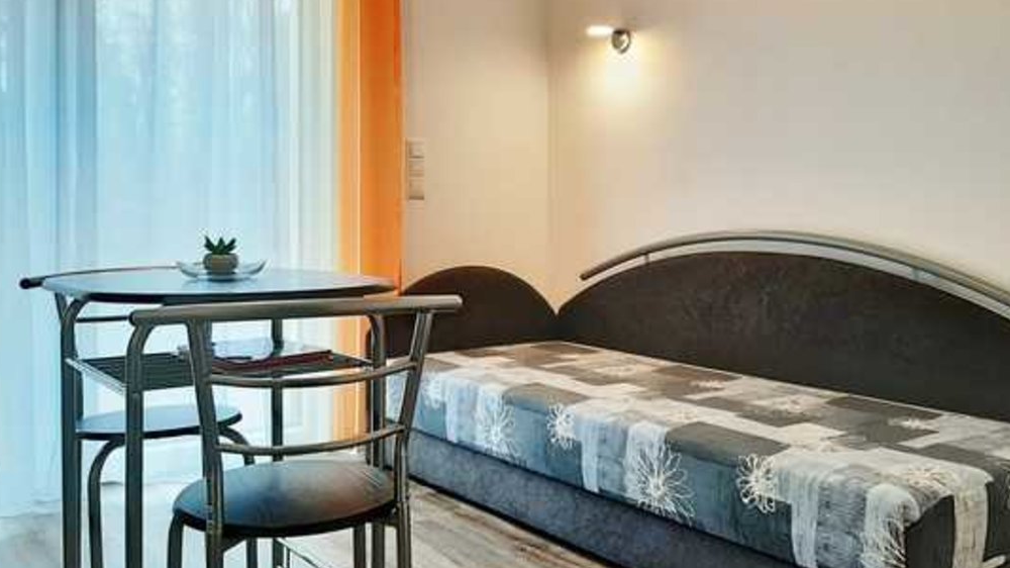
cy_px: 228
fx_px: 910
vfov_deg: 34.5
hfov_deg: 57.8
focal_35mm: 34
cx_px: 576
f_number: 1.7
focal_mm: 3.93
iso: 50
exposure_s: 1/50
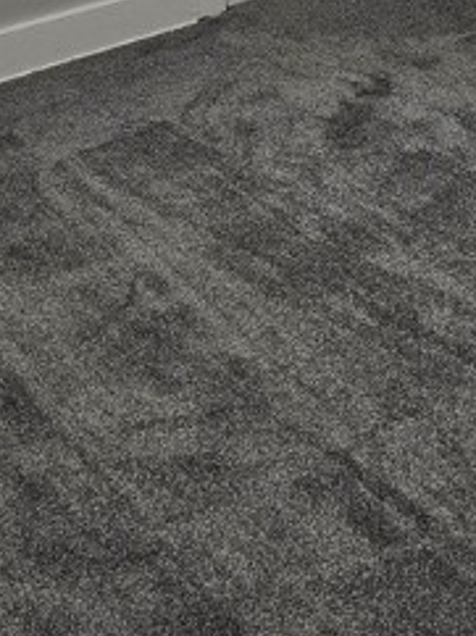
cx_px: 434
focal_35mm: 73
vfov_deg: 22.6
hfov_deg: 19.7
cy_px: -273
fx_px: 1341
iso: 250
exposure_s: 1/120
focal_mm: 6.3
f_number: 1.7
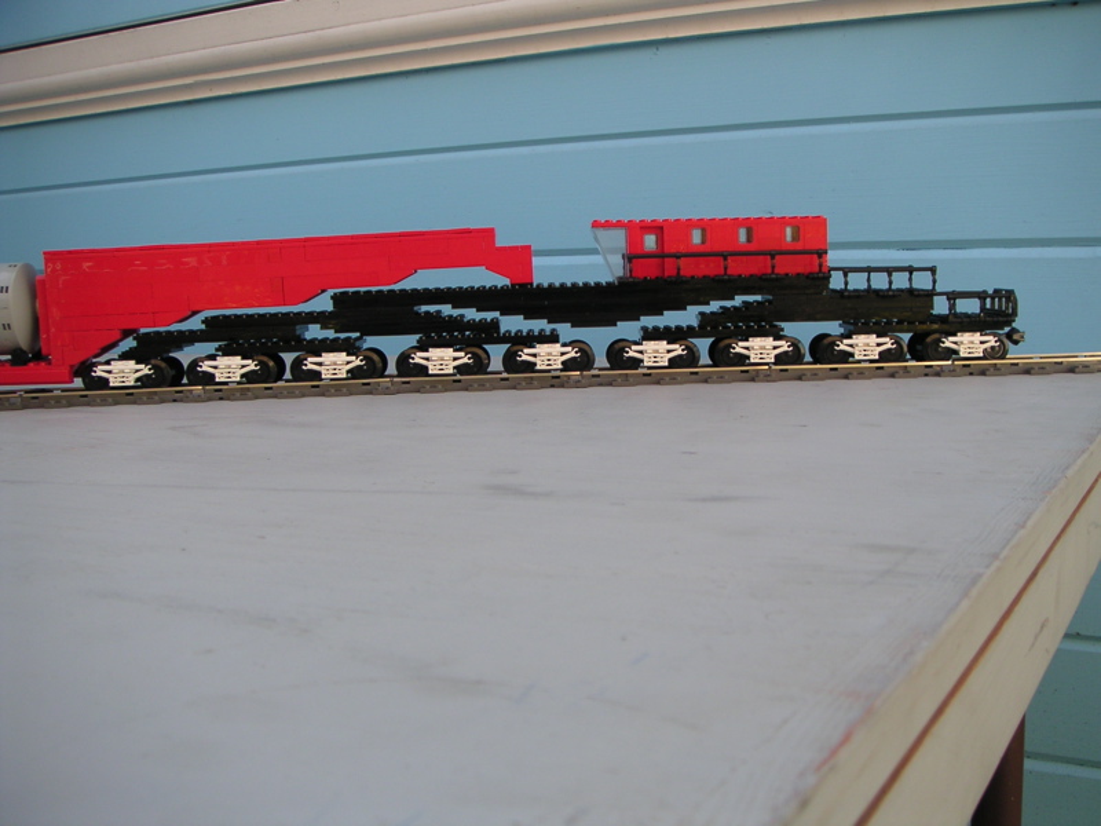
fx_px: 1209
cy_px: 413
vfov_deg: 37.7
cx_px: 550
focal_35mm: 38
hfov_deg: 49.0
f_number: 2.8
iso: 50
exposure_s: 1/180
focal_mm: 6
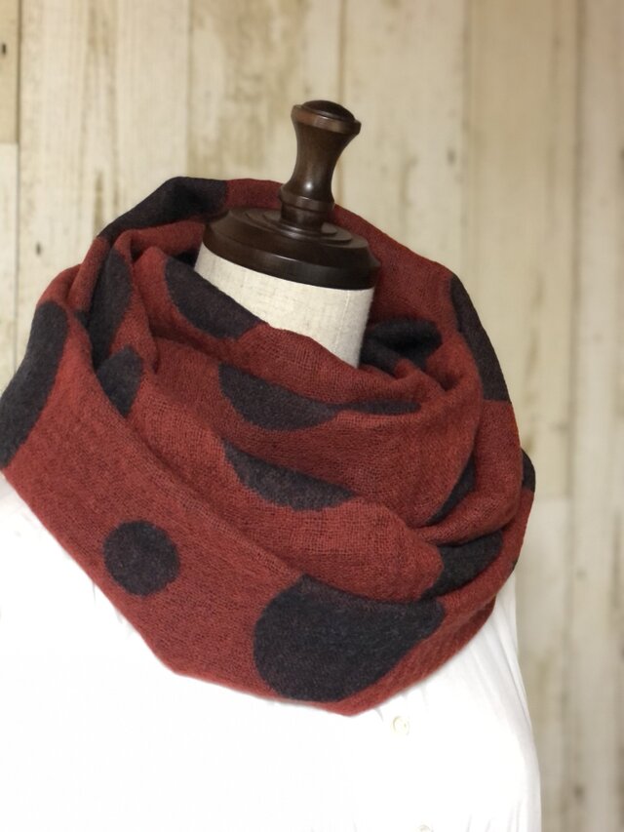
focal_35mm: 57
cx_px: 312
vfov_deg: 33.8
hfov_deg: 25.7
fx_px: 1370
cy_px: 416
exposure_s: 1/30
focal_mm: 6.6
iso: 500
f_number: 2.8
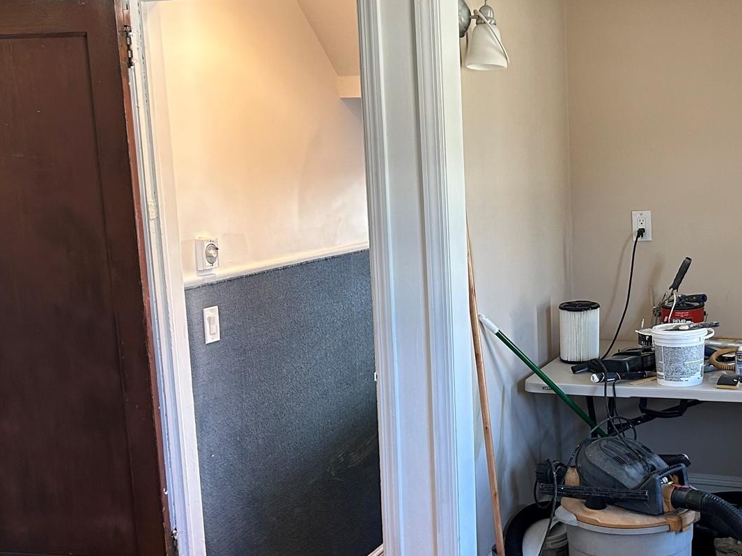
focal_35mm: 50
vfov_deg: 29.0
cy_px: 332
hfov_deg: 37.2
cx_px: 564
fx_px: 1072
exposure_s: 1/120
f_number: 1.5
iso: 125
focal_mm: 5.7
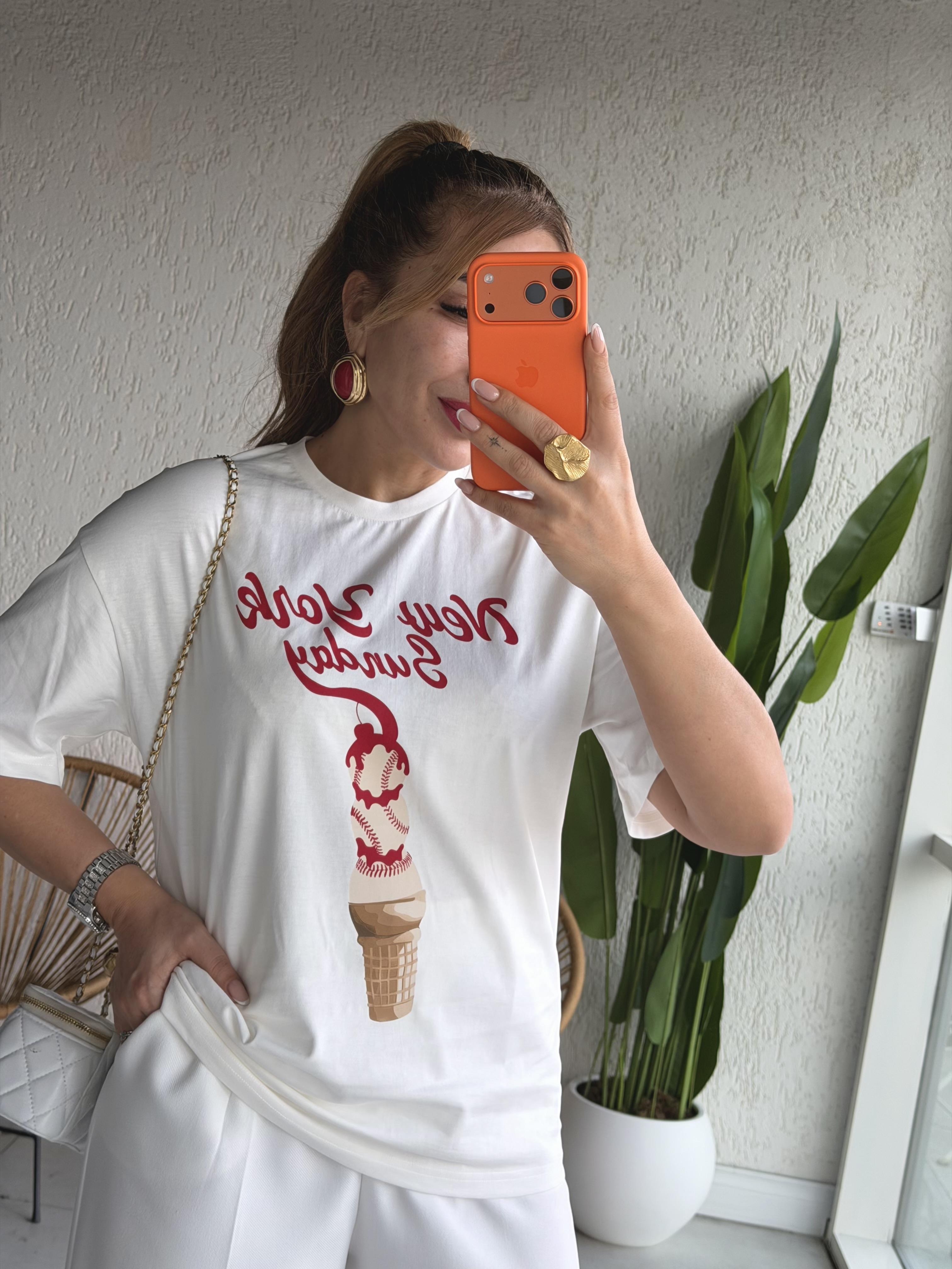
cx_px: 476
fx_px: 1760
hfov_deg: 30.3
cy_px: 634
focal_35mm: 48
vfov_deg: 39.7
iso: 50
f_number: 1.78
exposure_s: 1/121
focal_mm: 6.76
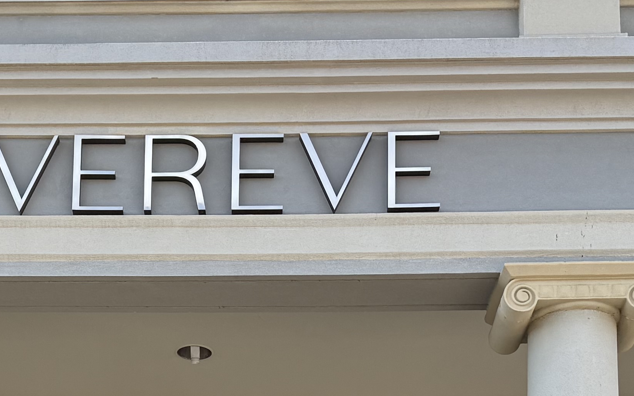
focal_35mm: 88
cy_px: 666
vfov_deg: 13.6
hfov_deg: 23.3
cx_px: 170
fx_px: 1521
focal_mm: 6.76
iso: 80
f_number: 1.78
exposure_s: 1/1075
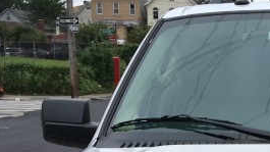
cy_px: 292
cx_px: 291
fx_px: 873
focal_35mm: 122
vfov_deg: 9.4
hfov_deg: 17.0
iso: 25
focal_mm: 4.15
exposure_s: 1/120
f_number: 2.2
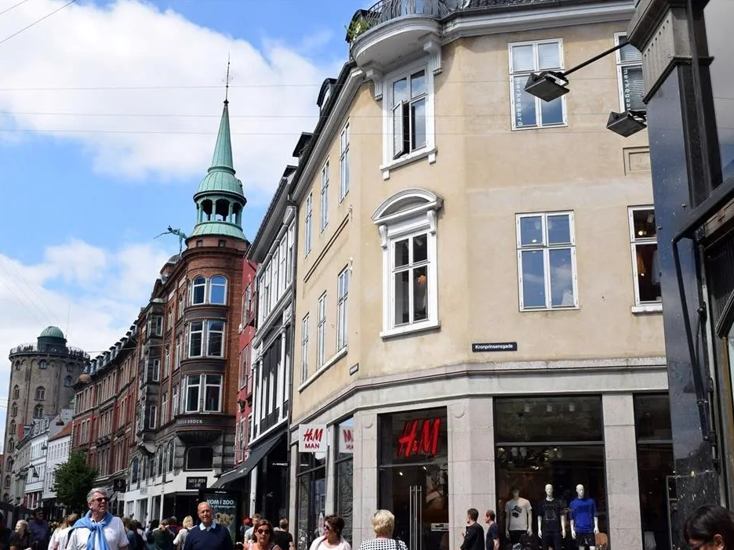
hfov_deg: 45.2
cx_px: 351
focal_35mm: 42
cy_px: 278
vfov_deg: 34.7
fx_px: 881
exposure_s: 1/400
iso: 200
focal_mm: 25
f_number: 10
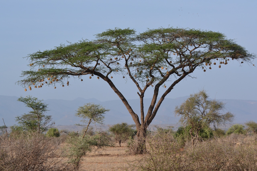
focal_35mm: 138
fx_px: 985
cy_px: 86
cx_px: 128
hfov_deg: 14.9
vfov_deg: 9.9
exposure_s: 1/1000
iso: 400
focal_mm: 92
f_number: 8
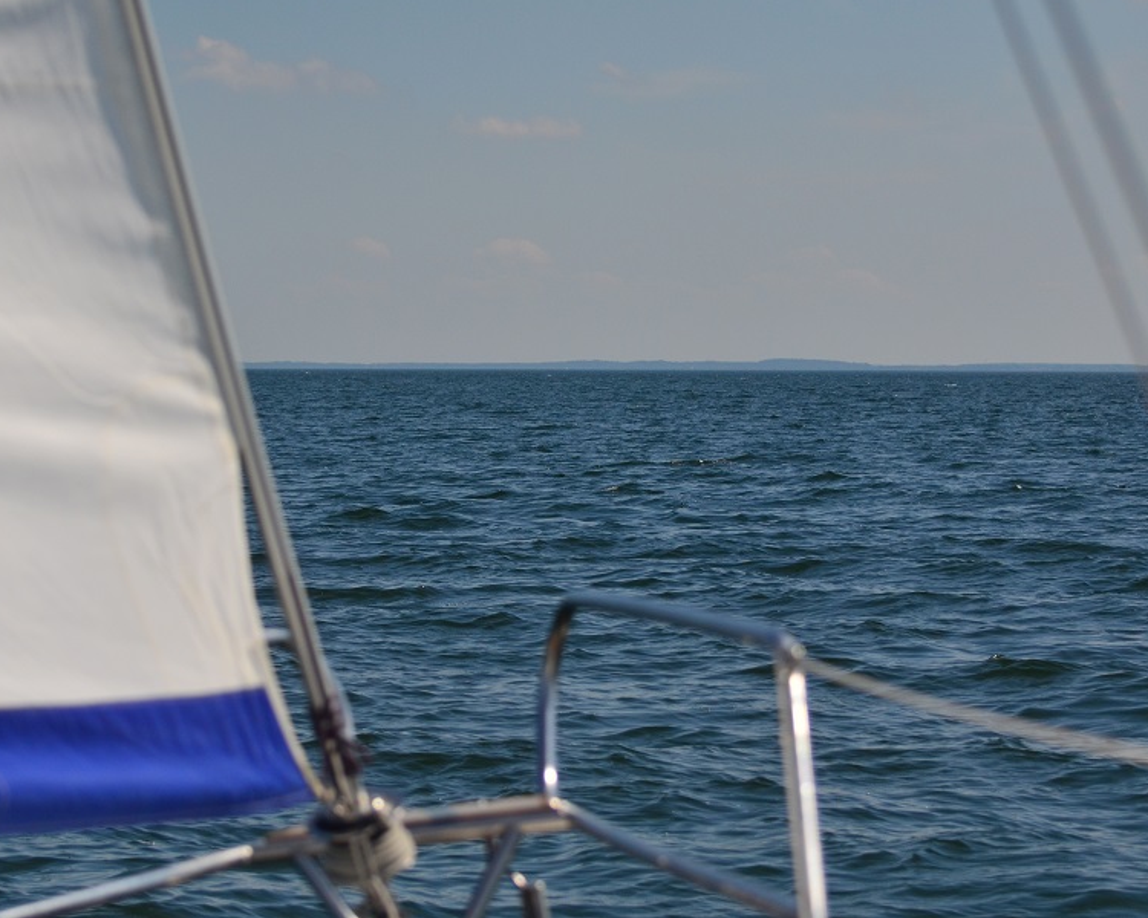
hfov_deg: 14.7
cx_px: 601
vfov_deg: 11.8
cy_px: 493
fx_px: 4451
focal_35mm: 131
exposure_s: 1/8000
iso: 220
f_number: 4.5
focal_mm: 70
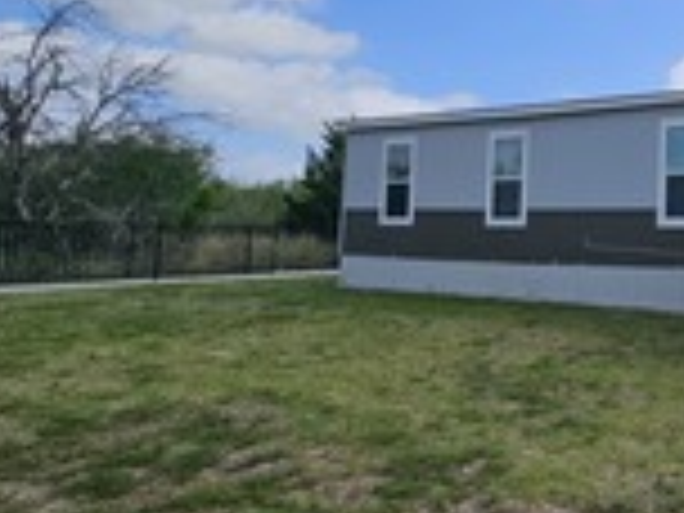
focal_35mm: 30
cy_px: 191
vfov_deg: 46.4
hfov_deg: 43.9
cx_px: 774
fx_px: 593
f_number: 2.2
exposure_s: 1/2929
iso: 50
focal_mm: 2.2
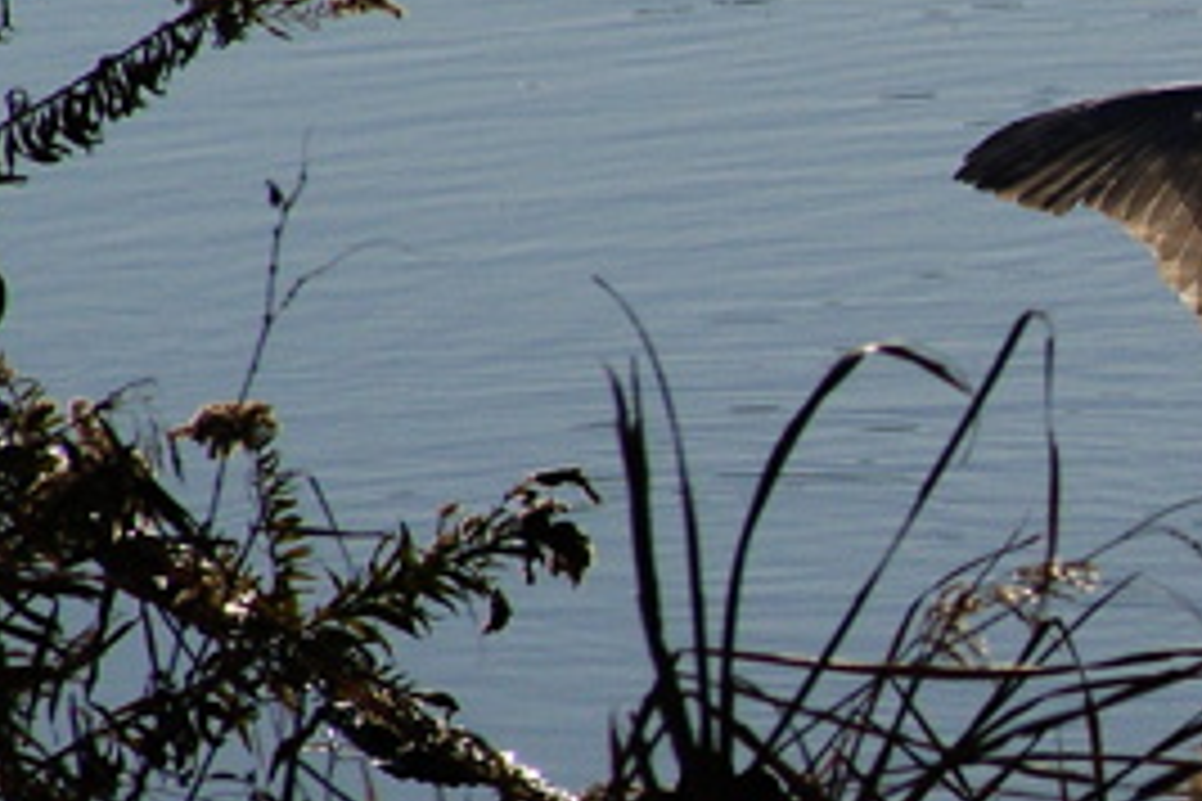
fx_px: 57691
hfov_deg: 1.2
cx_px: 1994
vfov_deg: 0.8
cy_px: 434
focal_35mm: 1728
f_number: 13
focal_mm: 300
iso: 400
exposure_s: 1/3200
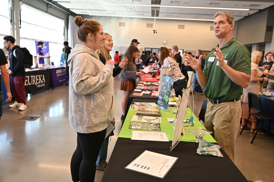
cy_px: 91
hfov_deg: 61.1
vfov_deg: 42.9
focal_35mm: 30
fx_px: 232
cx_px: 137
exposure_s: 1/125
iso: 800
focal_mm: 30.5
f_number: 4
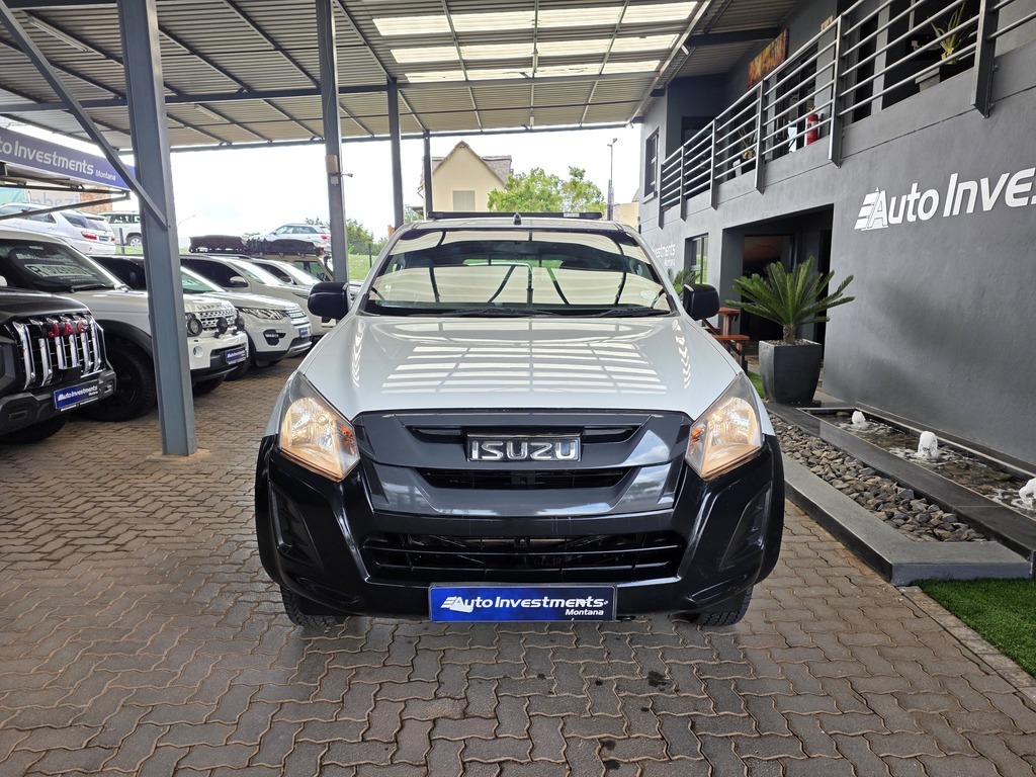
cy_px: 388
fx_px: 688
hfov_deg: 73.9
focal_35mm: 23
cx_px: 518
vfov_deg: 58.9
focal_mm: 6.25
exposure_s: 1/180
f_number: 1.7
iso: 40
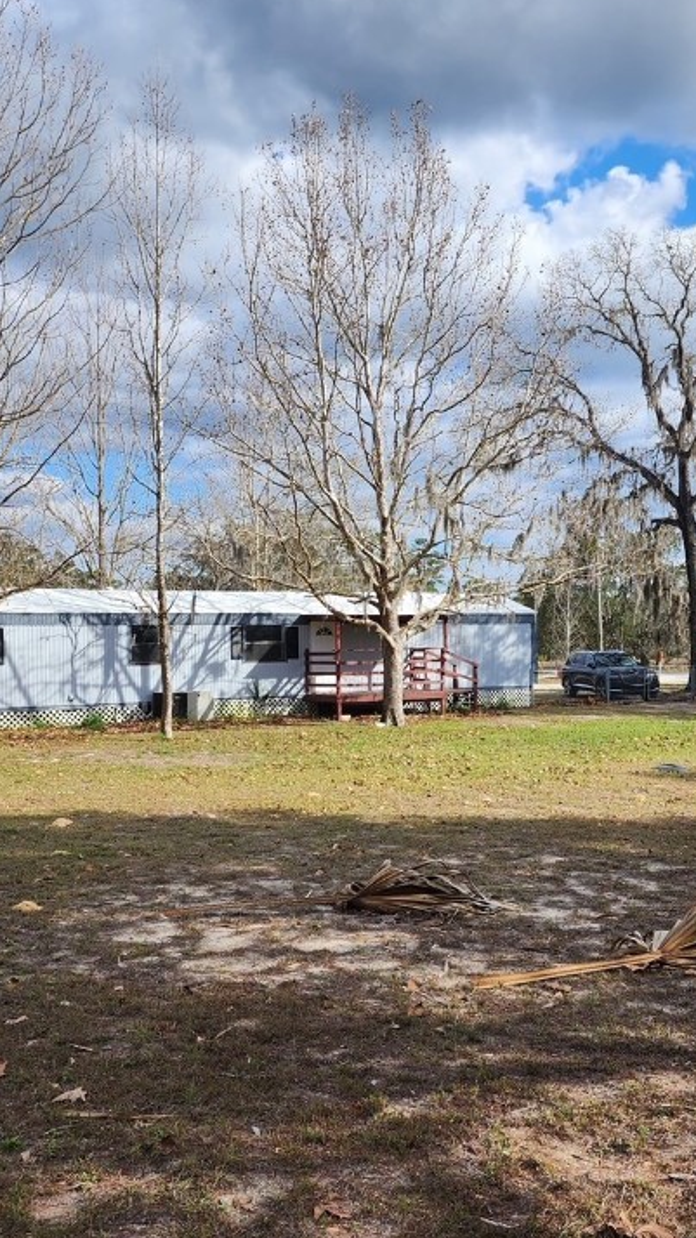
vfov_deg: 55.3
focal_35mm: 36
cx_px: 415
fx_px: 1181
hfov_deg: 32.7
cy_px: 655
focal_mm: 6.4
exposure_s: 1/767
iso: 12
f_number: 1.8
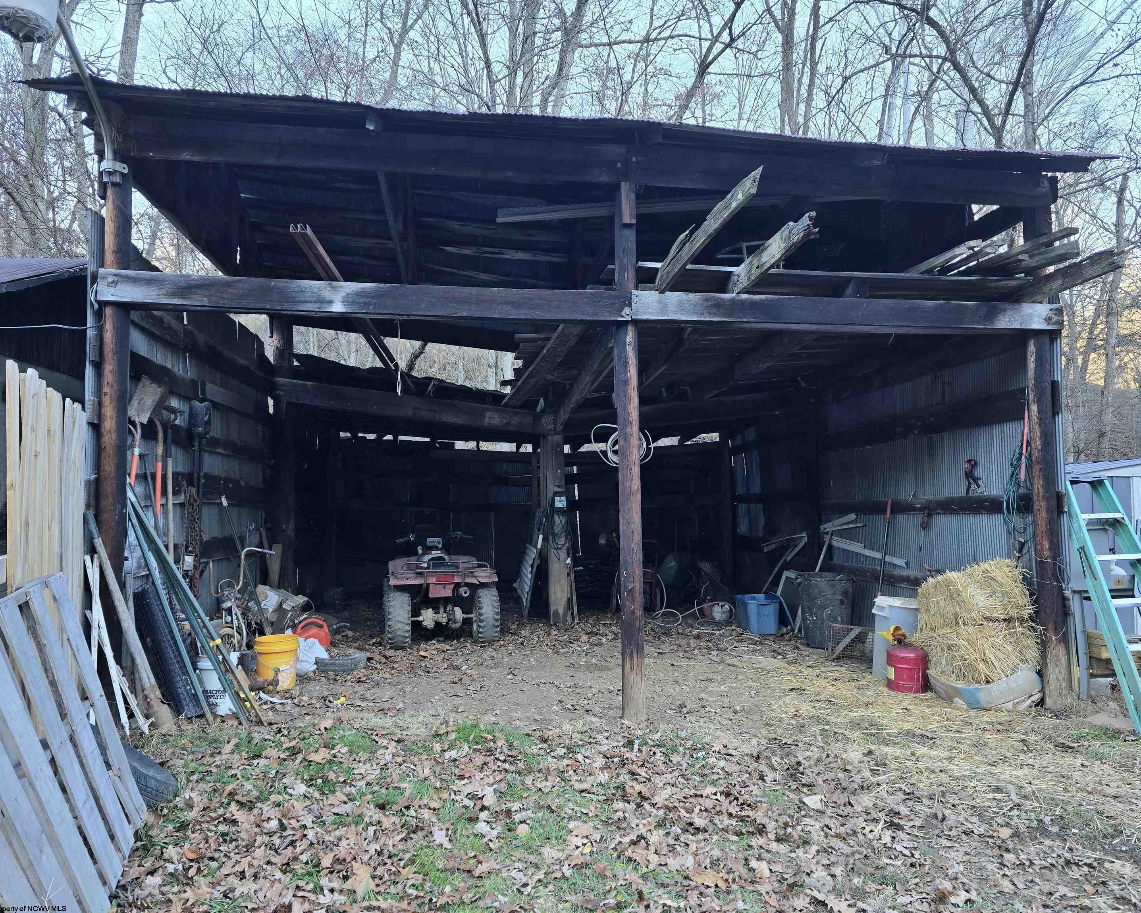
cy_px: 456
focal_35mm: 24
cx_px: 594
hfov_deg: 70.3
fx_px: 810
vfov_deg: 58.8
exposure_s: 1/182
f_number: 1.7
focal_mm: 6.3
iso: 64
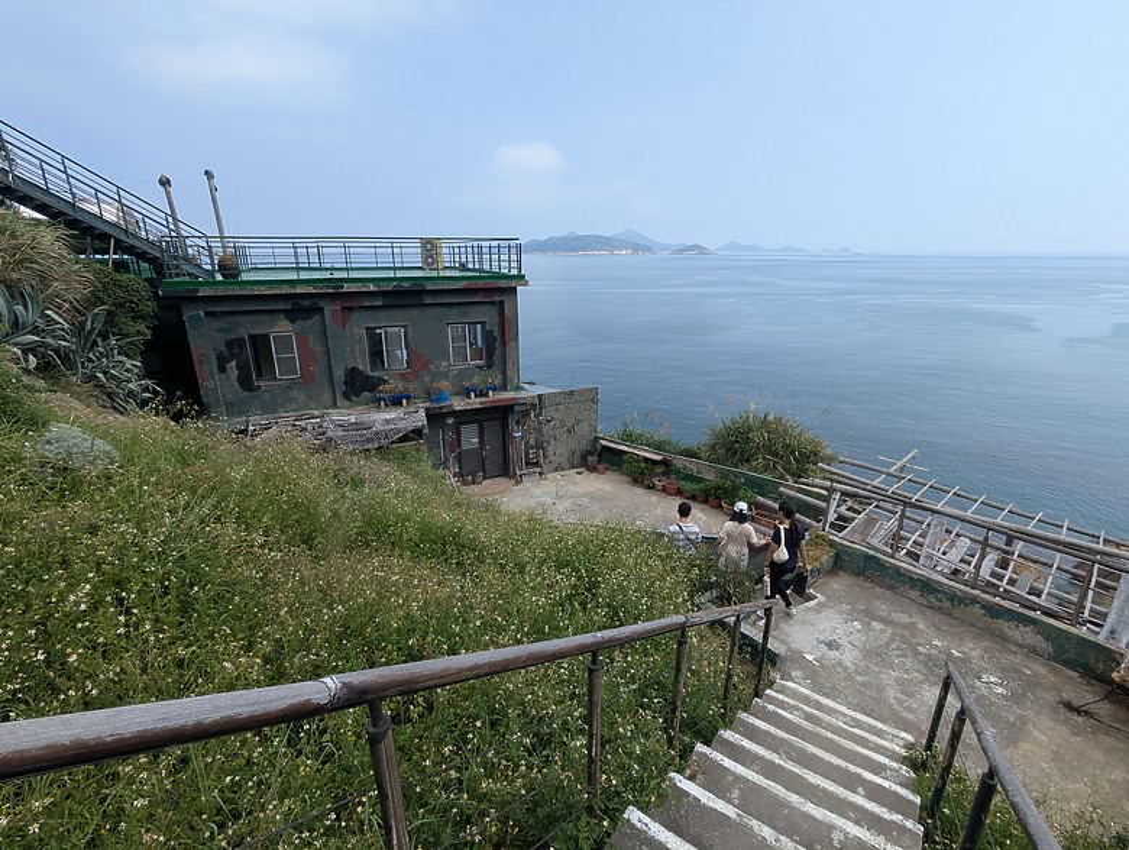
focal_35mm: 16
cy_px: 425
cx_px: 564
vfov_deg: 78.2
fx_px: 522
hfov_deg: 94.4
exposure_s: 1/1125
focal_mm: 2.35
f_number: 2.2
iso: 48
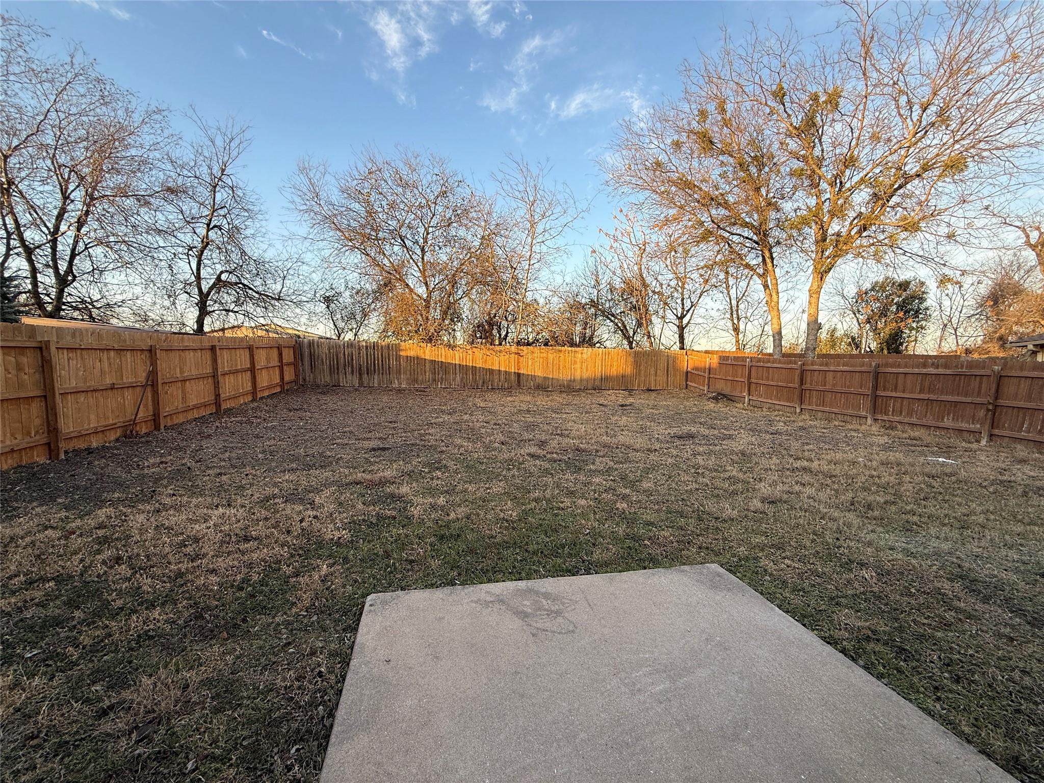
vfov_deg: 85.7
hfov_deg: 102.1
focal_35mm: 14
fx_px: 422
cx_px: 522
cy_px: 392
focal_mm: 2.22
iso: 50
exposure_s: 1/294
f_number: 2.2
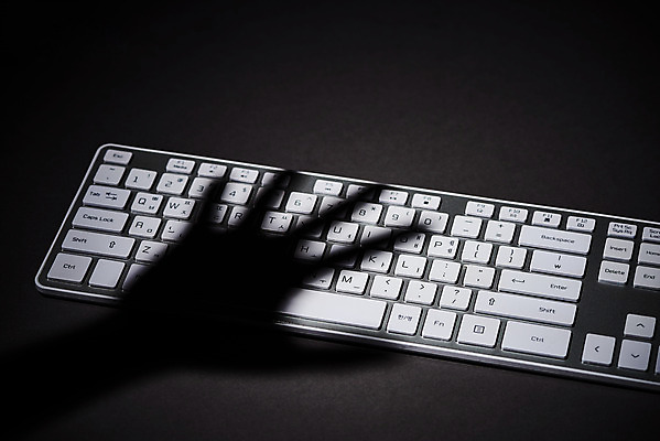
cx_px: 330
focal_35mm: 105
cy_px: 220
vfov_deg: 13.1
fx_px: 1926
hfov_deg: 19.4
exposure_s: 1/125
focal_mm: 105
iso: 100
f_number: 7.1
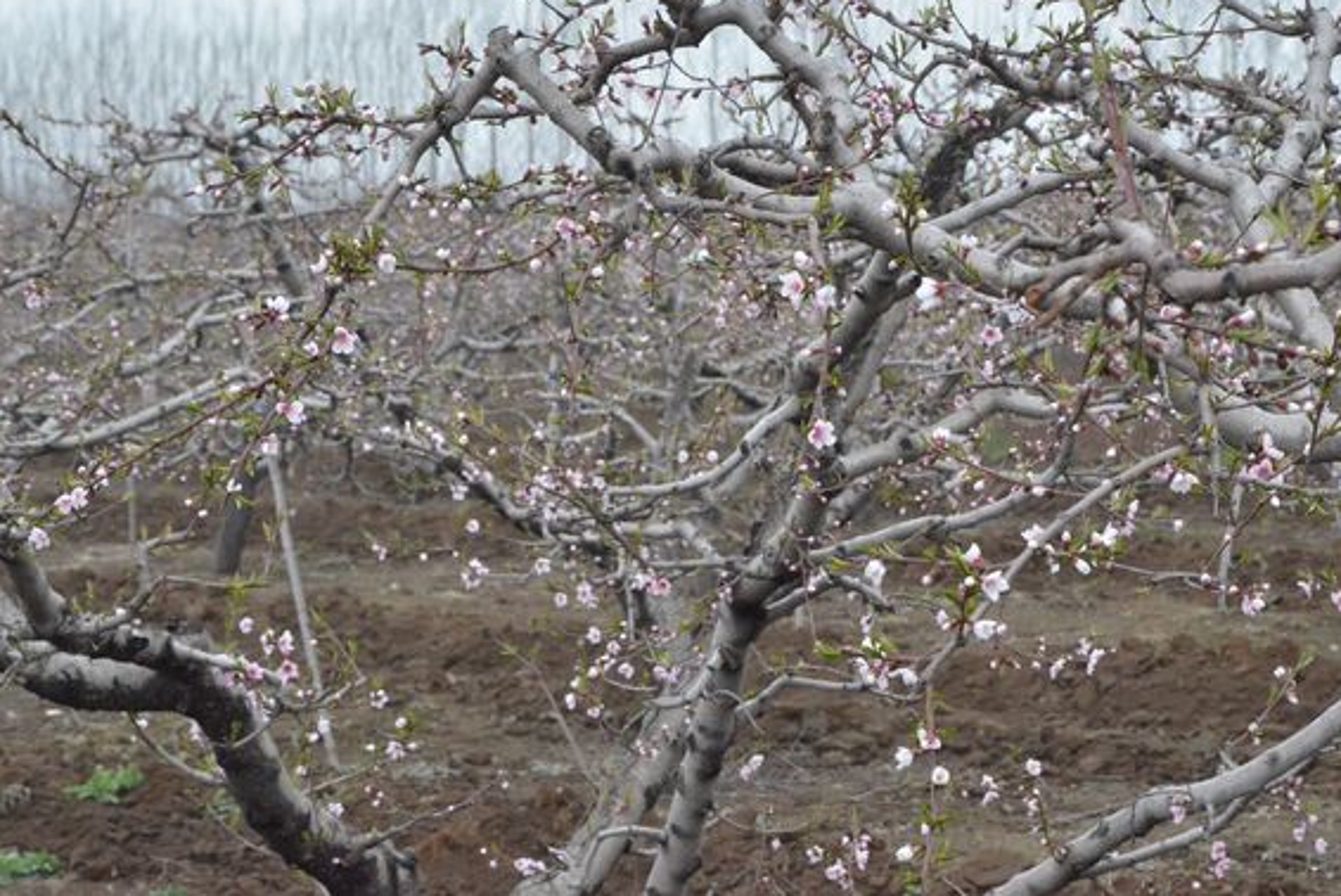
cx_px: 708
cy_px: 440
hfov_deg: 18.4
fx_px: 4137
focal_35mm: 111
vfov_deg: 12.4
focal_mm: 70
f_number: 11
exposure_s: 1/2000
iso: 4000
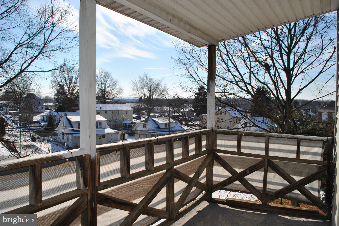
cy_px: 113
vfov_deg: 48.0
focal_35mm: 27
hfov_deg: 67.3
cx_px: 170
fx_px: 254
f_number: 11
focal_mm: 18
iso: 100
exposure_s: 1/200
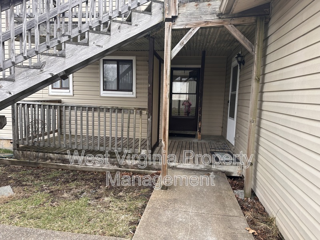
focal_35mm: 24
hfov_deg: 71.6
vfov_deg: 56.8
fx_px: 222
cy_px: 120
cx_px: 160
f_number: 1.78
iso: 80
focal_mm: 6.86
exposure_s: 1/740
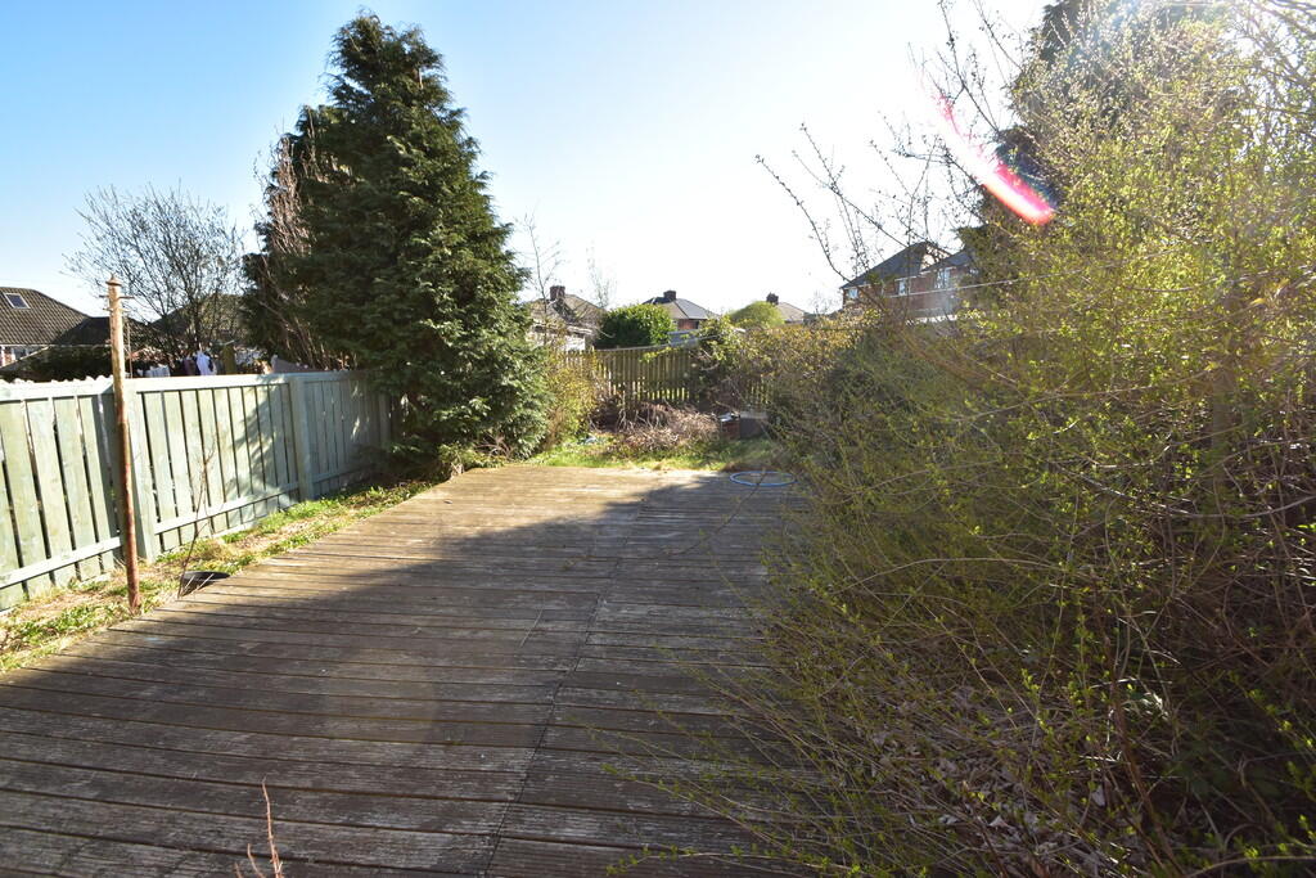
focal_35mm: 15
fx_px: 548
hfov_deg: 100.4
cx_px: 658
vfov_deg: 77.3
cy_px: 439
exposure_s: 1/200
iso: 280
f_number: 10
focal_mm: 10
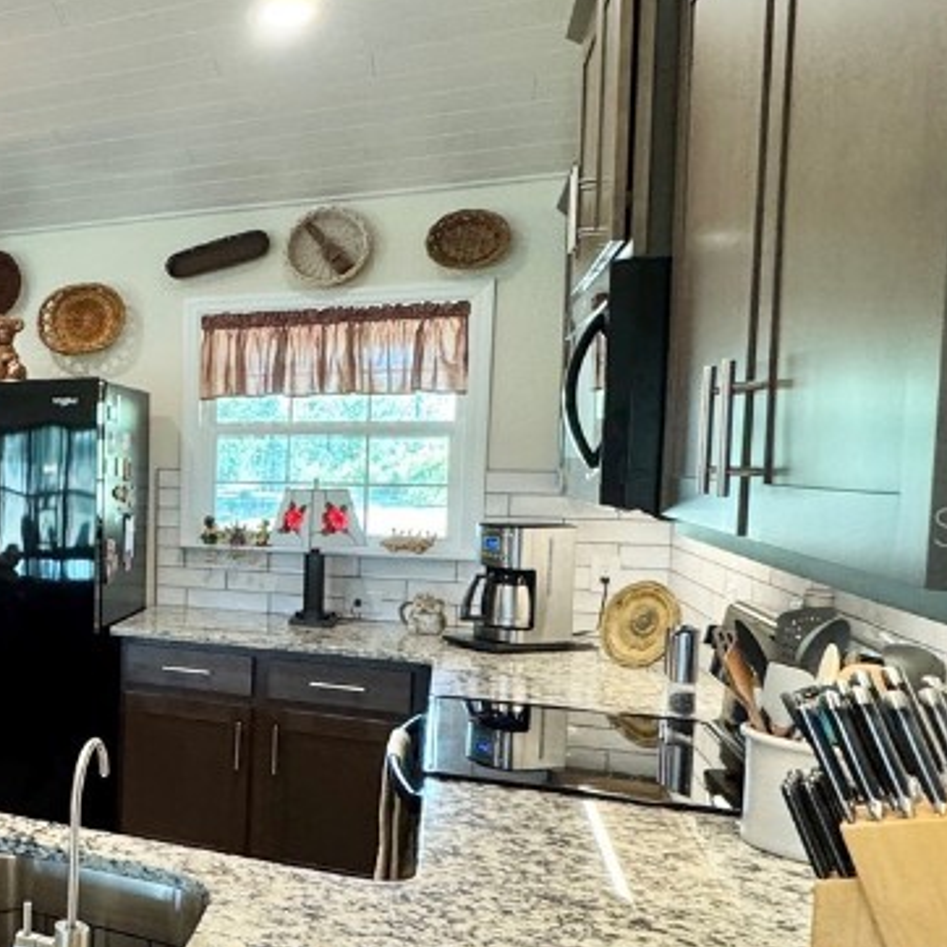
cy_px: 526
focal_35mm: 35
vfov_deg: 47.1
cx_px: -160
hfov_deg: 37.2
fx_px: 1083
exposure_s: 1/60
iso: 250
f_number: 2.2
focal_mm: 2.22
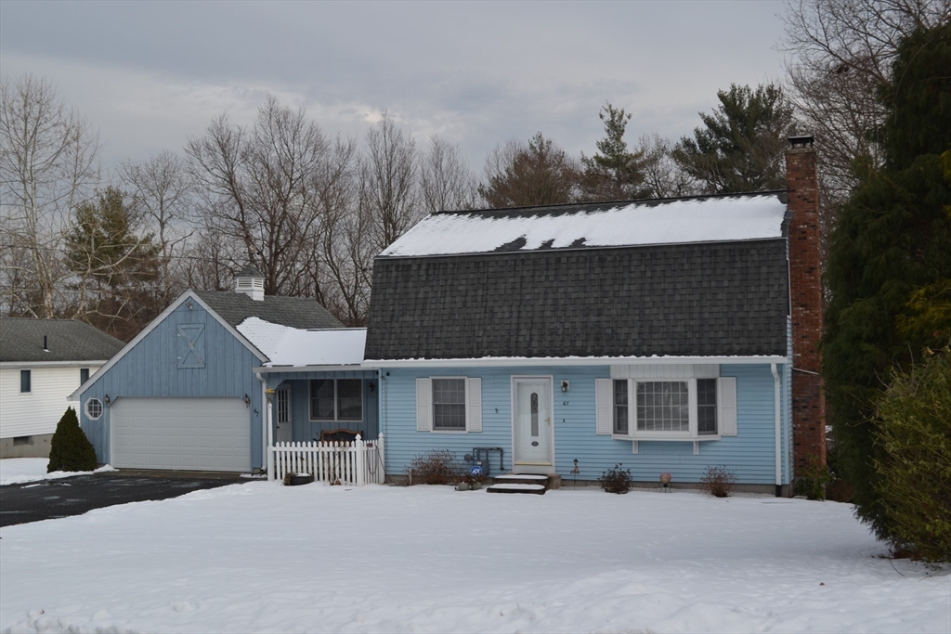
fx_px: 1110
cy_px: 317
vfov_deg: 31.9
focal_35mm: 42
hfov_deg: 46.4
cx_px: 476
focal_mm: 28
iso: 100
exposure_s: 1/200
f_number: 7.1
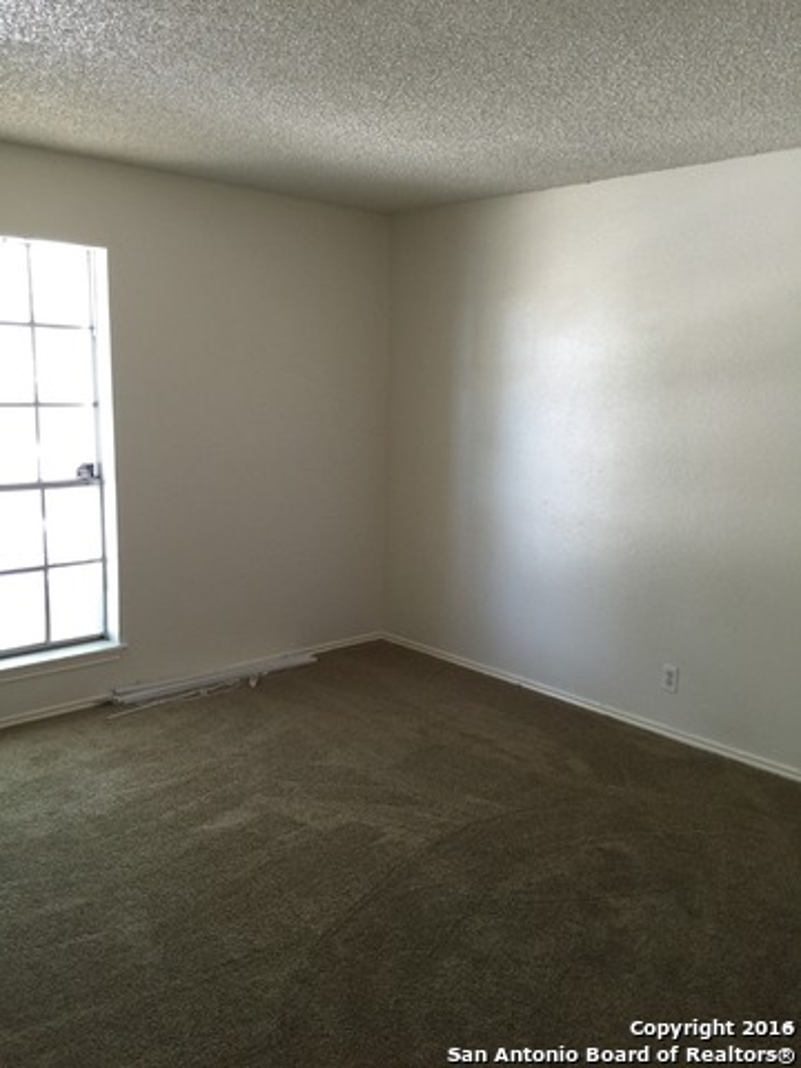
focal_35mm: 29
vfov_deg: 61.7
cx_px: 400
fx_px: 895
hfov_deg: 48.2
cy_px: 534
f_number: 2.2
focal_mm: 4.15
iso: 80
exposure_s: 1/15
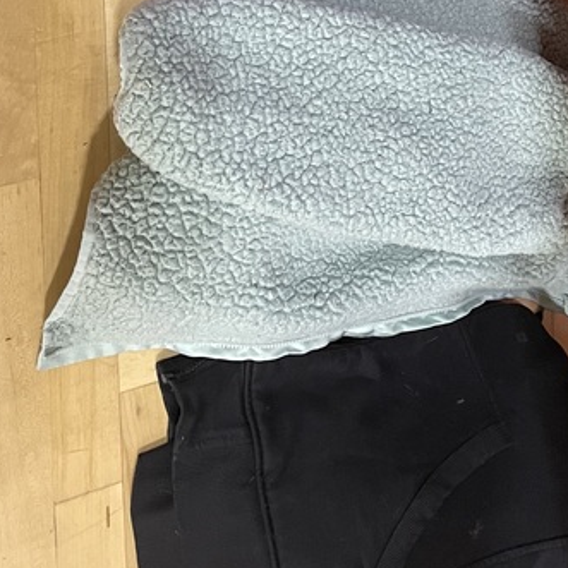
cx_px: 333
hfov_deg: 24.3
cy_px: -137
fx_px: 1318
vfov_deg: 22.2
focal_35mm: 71
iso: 320
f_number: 1.6
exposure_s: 1/60
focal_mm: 4.2
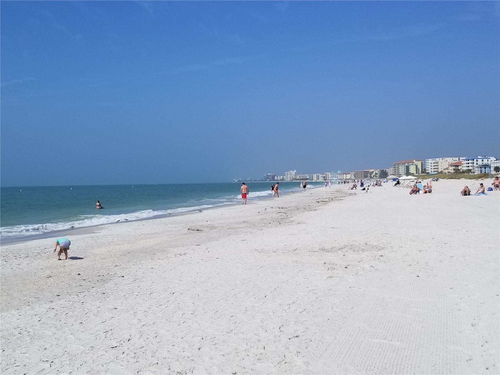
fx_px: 376
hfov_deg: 67.3
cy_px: 188
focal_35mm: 26
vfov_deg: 53.1
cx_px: 250
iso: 50
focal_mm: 4.25
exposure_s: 1/5650
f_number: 1.7
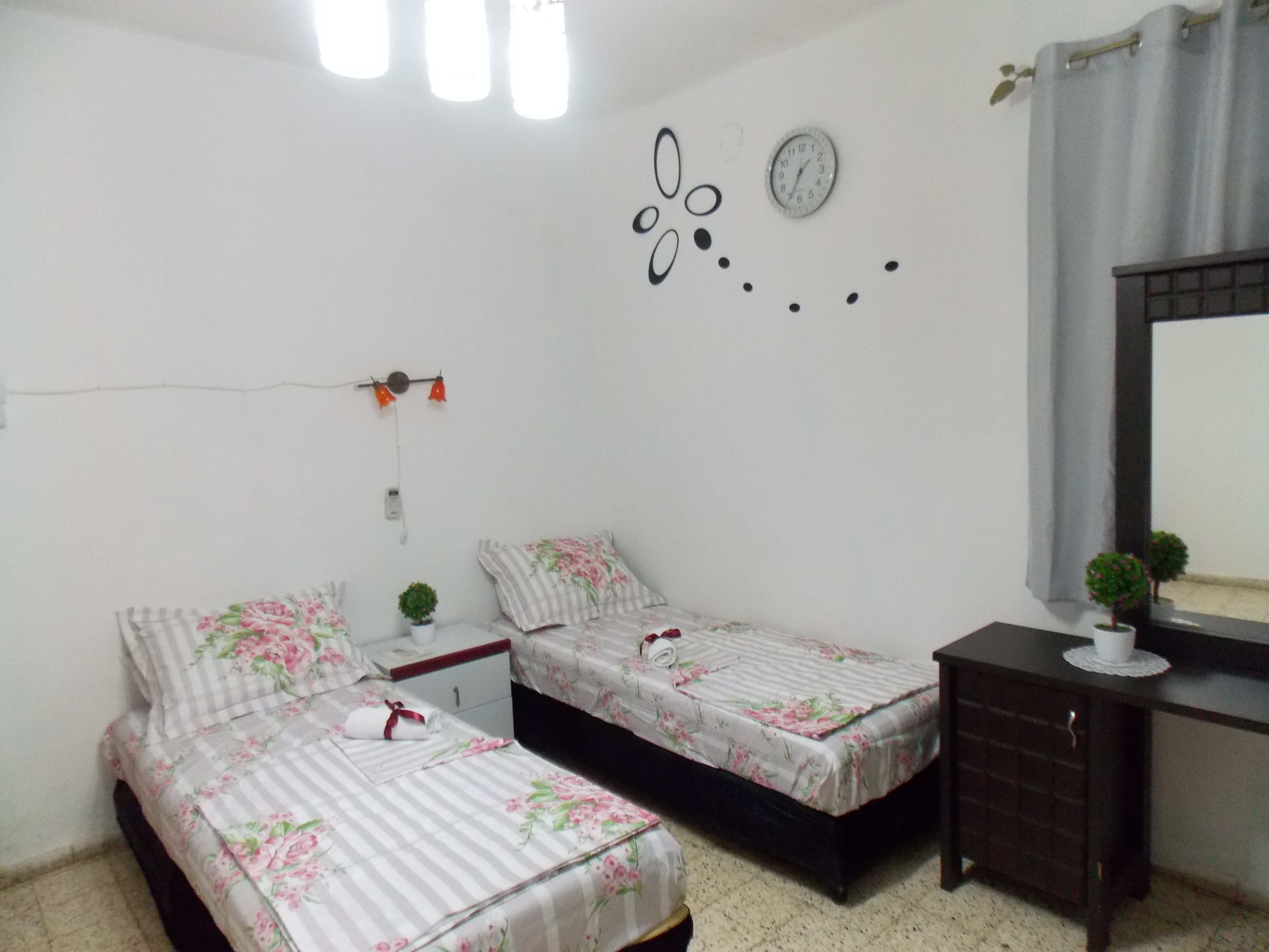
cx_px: 634
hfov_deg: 73.9
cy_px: 476
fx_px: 843
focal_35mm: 23
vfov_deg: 58.9
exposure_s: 1/30
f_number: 3.1
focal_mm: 4
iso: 400
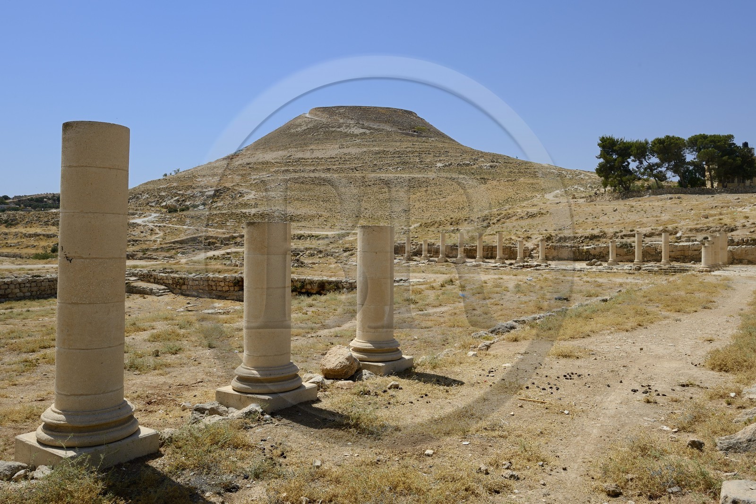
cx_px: 378
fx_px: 588
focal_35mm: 28
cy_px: 252
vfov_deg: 46.4
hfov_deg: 65.5
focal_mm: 28
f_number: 11
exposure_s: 1/200
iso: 100
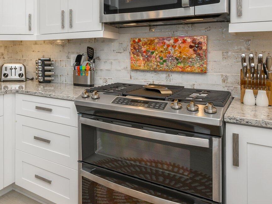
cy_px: 56
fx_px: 251
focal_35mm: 32
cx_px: 25
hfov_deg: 50.1
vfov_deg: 43.0
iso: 200
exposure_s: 1/30
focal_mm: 14
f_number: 9
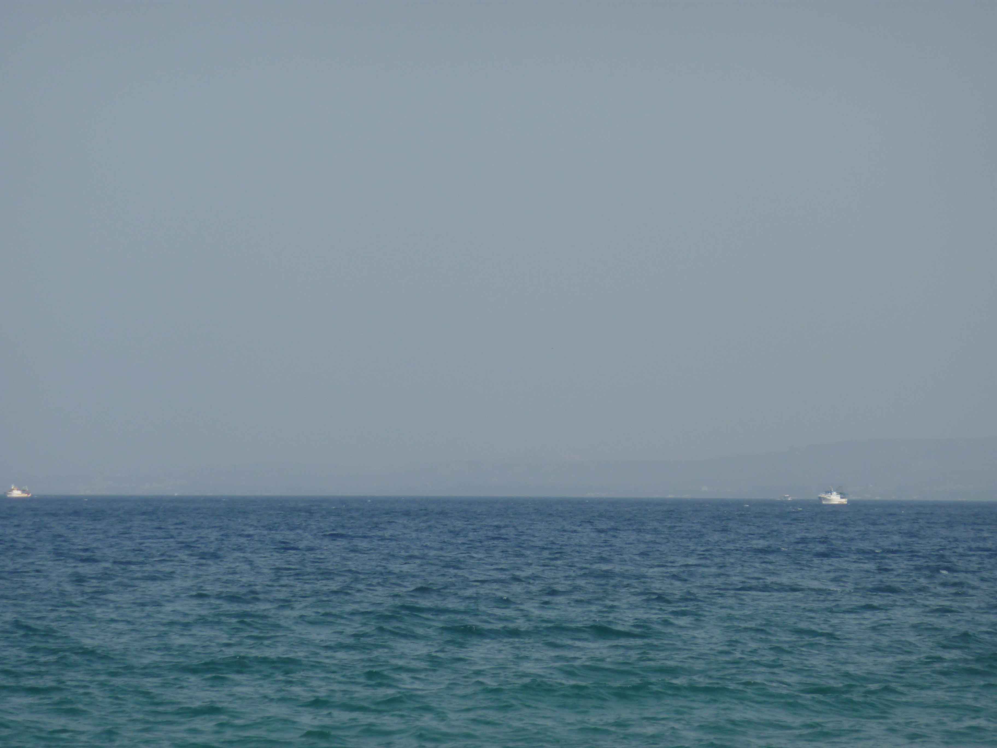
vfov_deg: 5.0
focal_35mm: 300
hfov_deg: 6.6
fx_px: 8641
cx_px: 498
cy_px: 374
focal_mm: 49.2
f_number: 4.9
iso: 80
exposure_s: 1/800
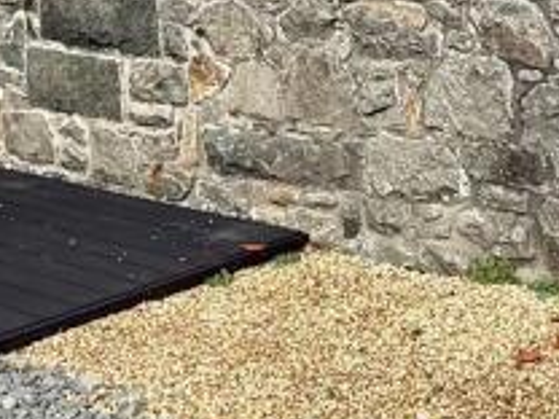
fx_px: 1114
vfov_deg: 20.8
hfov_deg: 27.8
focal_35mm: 69
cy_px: 27
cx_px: 406
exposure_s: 1/1087
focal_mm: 2.22
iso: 50
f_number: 2.2
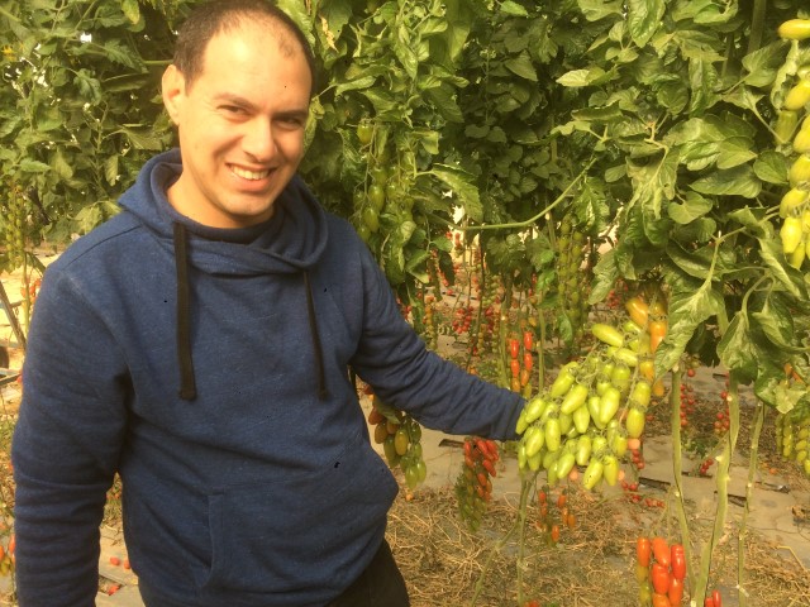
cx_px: 405
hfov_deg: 61.7
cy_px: 304
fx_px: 679
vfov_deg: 48.2
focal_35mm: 29
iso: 32
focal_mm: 4.15
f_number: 2.2
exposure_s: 1/370
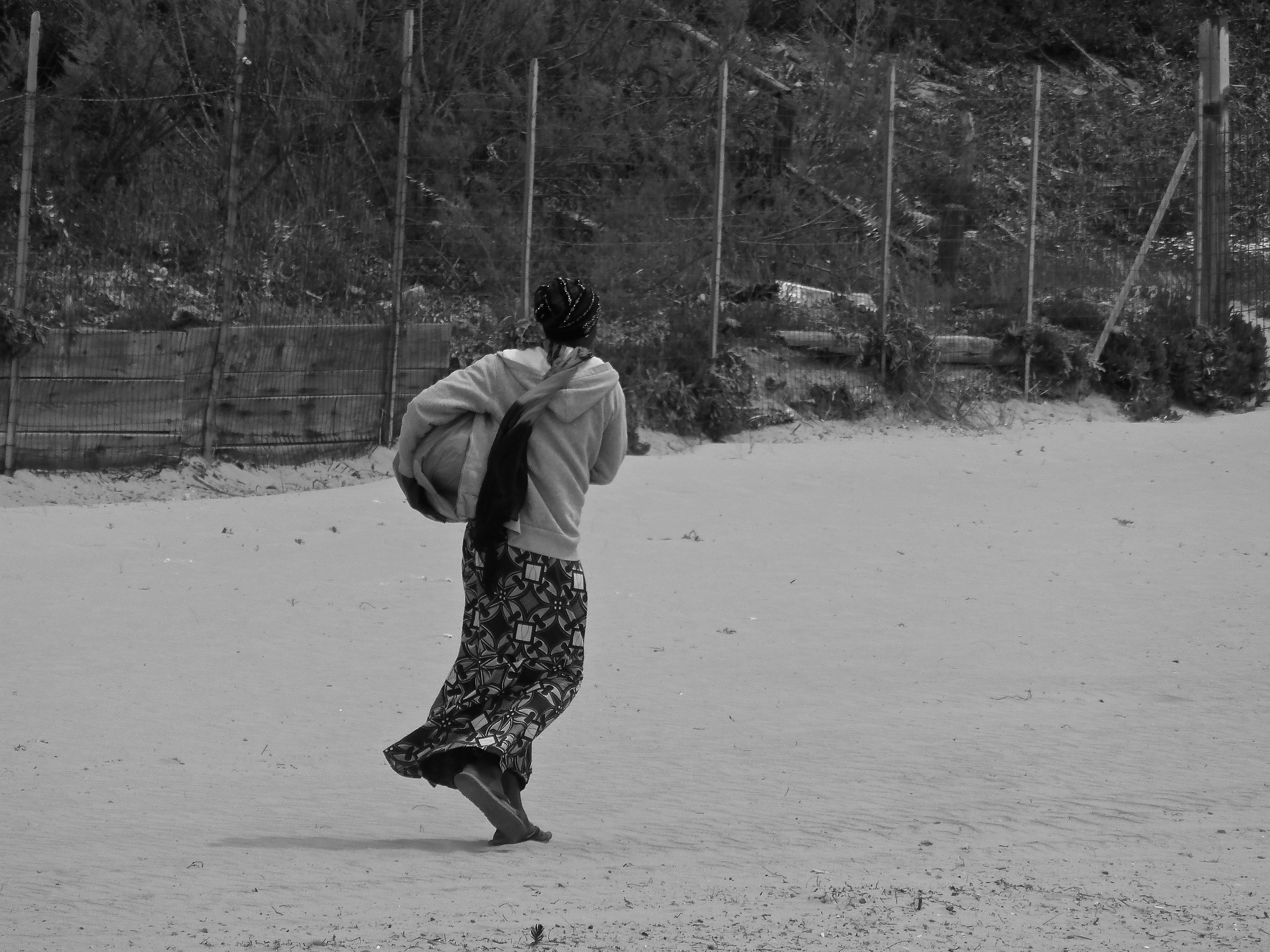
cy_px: 476
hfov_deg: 4.1
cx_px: 635
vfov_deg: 3.1
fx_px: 17610
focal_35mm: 480
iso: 100
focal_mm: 86
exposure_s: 1/640
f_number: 6.4
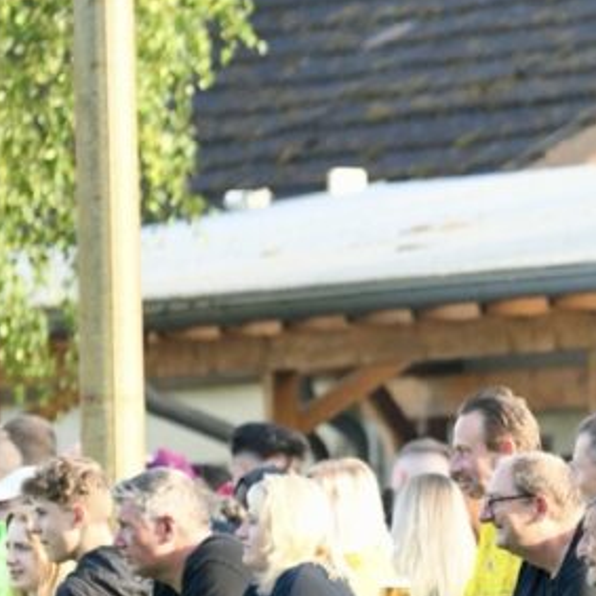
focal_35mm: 829
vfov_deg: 2.1
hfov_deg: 2.1
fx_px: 16148
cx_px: 984
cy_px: 657
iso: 5000
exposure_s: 1/1600
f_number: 6.3
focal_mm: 270
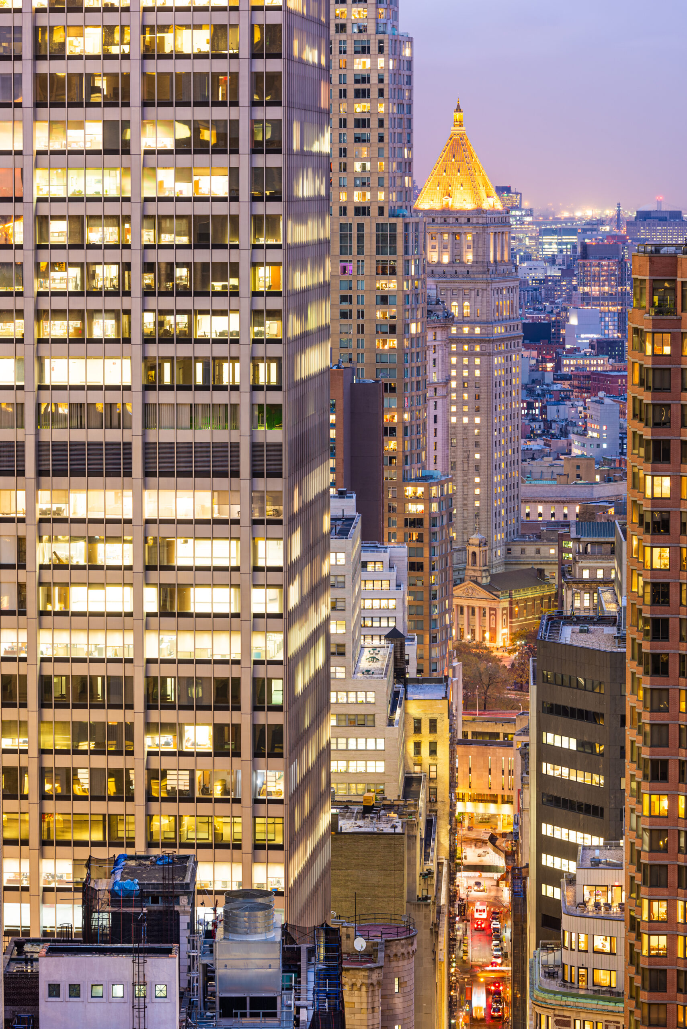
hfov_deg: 11.4
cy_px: 514
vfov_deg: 17.1
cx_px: 344
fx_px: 3431
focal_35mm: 120
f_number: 8
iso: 100
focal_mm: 120
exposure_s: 15
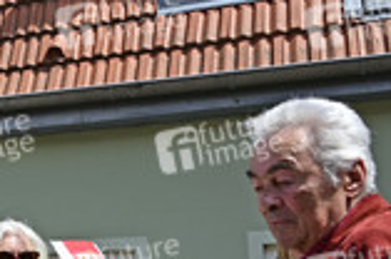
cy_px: 331
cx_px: -96
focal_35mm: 69
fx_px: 748
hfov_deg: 25.8
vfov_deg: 18.4
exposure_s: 1/400
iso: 100
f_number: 6.3
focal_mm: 24
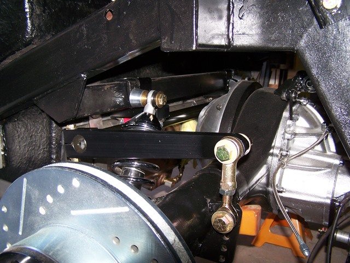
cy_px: 132
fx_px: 384
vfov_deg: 37.7
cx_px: 175
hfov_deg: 49.0
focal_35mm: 38
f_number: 2.8
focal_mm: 6.3
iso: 80
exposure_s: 1/60
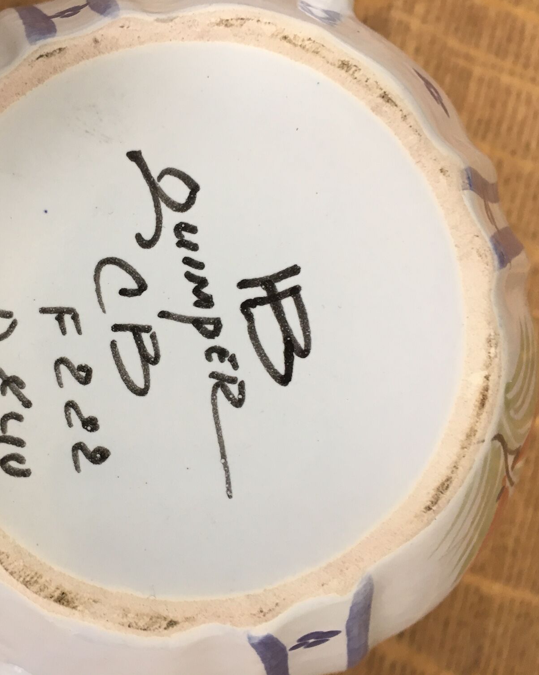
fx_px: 758
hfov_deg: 38.5
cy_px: 337
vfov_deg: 47.9
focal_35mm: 38
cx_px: 165
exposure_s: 1/33
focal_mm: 4.15
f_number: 2.2
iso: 100
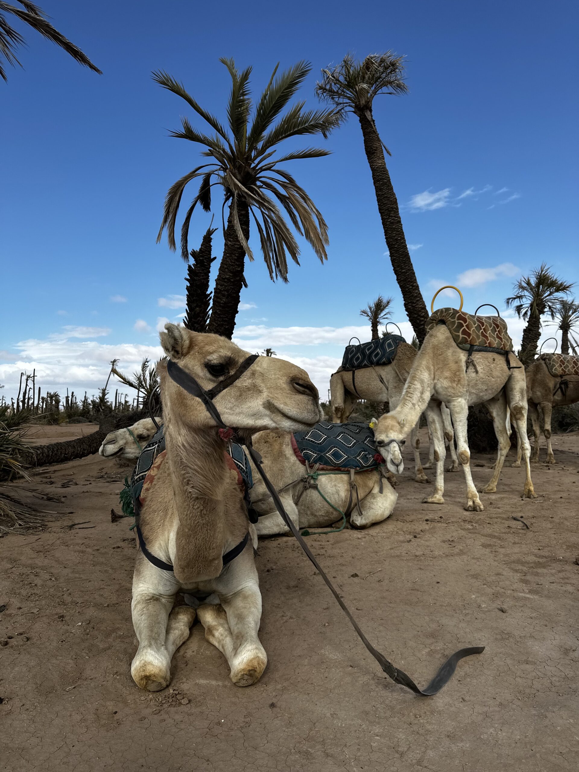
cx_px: 290
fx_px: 535
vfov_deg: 71.6
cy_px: 386
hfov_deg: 56.8
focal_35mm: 24
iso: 80
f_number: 1.78
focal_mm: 6.86
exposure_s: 1/4348
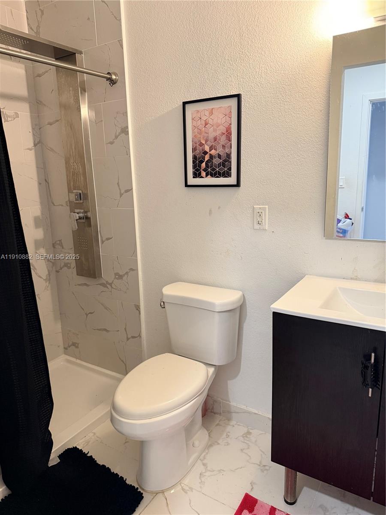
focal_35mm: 24
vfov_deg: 71.6
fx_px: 357
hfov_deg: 56.8
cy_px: 258
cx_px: 193
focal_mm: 6.76
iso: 320
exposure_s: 1/60
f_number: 1.78
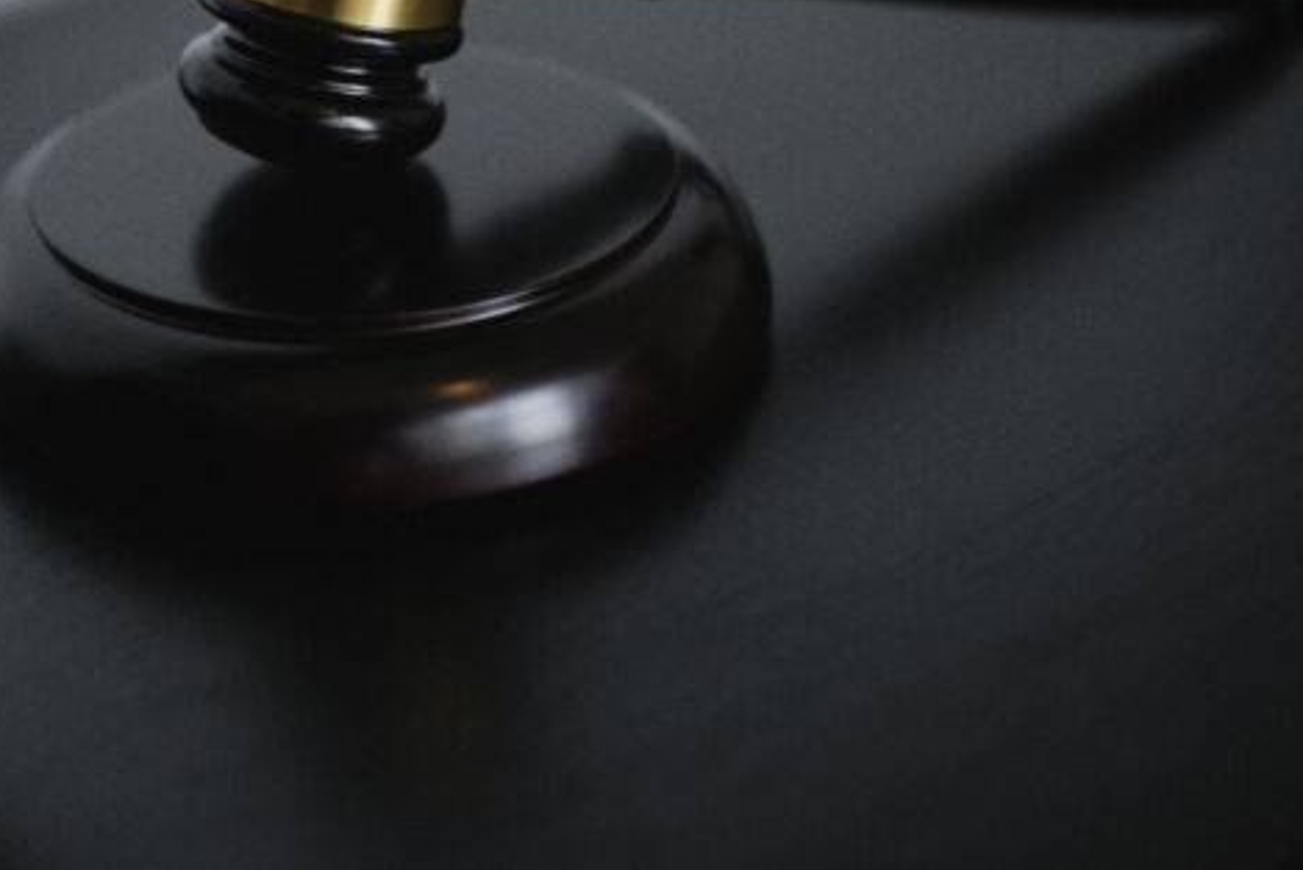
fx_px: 2896
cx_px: 314
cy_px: 178
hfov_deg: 25.0
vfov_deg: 16.9
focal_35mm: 80
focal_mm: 50
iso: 2000
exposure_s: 1/1600
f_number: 2
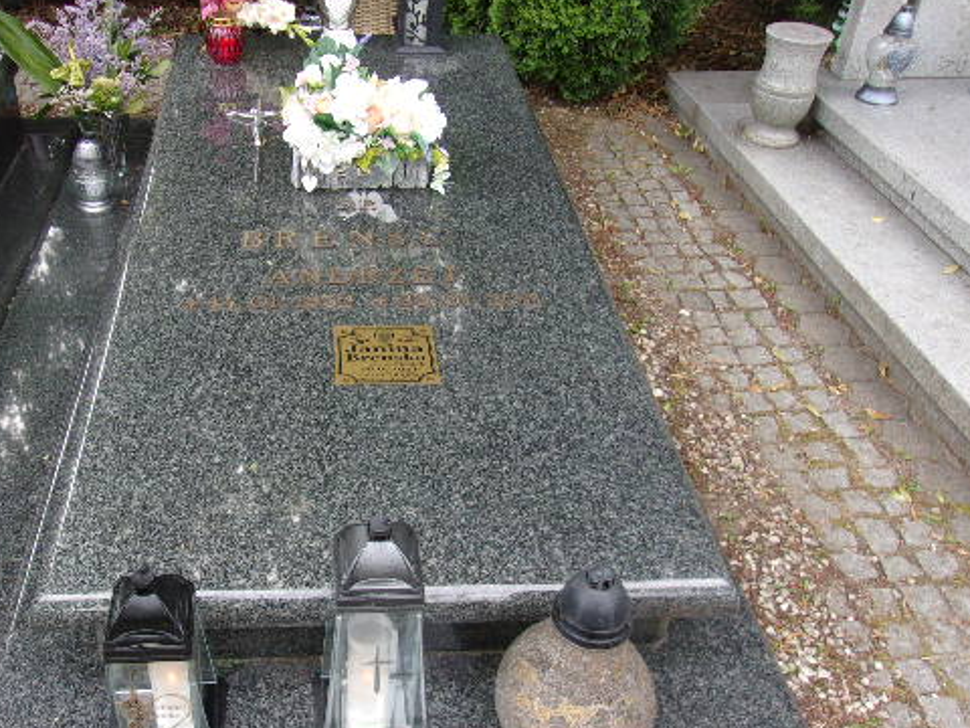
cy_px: 346
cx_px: 356
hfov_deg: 50.8
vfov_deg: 39.6
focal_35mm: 36
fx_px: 1009
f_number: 3
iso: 80
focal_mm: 4.9
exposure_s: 1/140
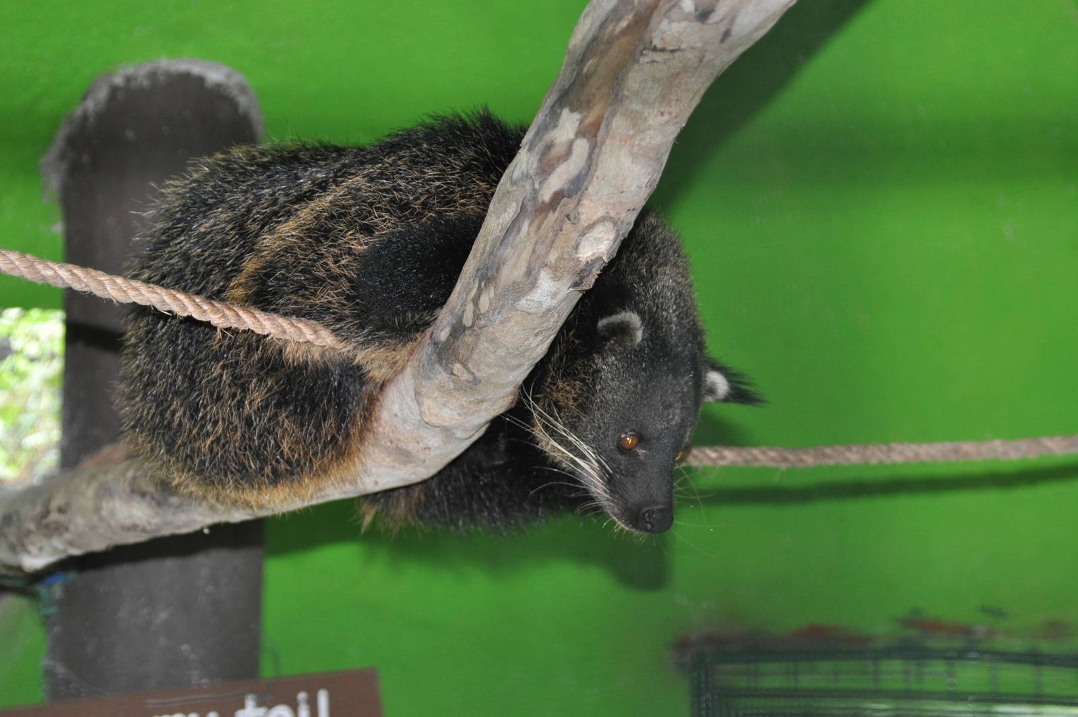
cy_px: 358
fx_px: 3500
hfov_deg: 17.5
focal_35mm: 117
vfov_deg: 11.7
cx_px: 539
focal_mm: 78
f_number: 5.6
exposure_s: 1/60
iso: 800
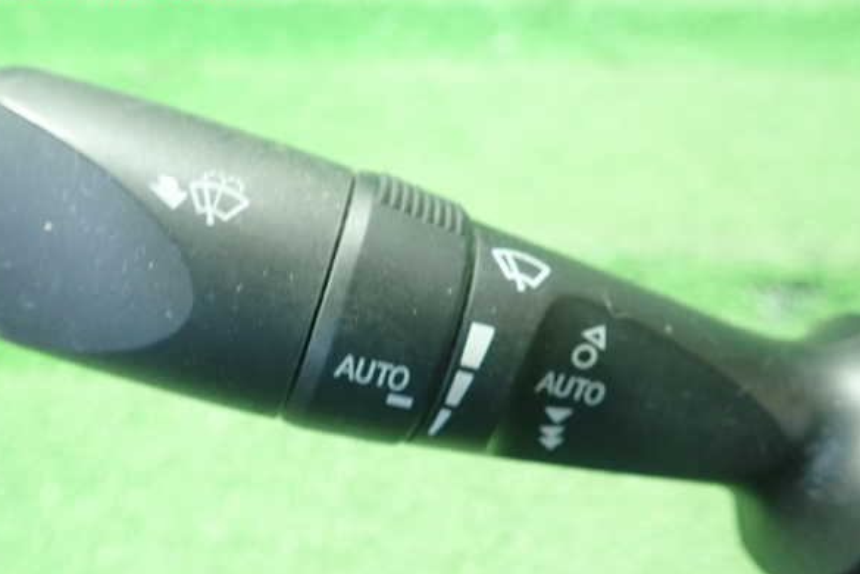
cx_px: 422
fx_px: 764
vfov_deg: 41.1
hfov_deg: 58.7
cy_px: 296
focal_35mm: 32
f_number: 2.3
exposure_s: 1/80
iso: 800
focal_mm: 5.5
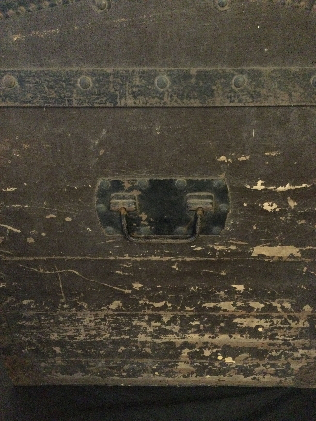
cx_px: 158
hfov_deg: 45.4
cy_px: 210
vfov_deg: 58.4
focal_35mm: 31
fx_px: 377
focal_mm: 3.3
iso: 800
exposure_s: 1/17
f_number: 2.4
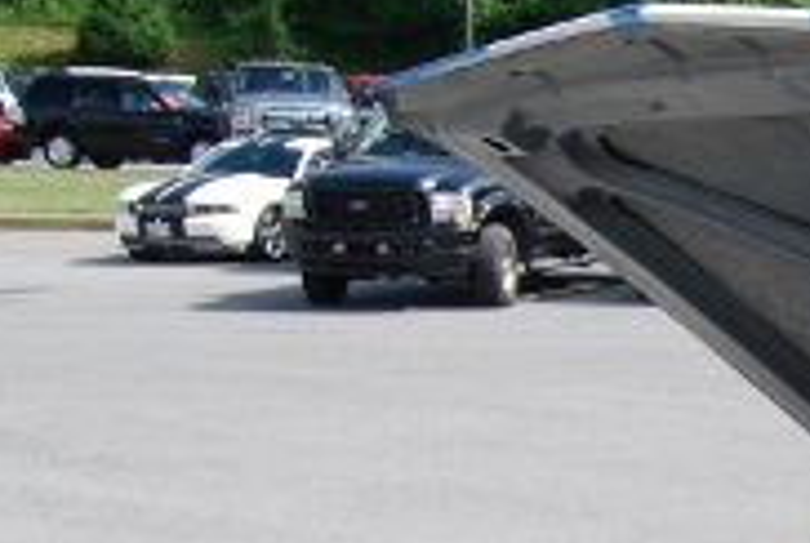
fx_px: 2614
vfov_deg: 11.4
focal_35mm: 116
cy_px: 823
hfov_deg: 15.7
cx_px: 1344
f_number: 6.3
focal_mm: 22
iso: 100
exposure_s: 1/160
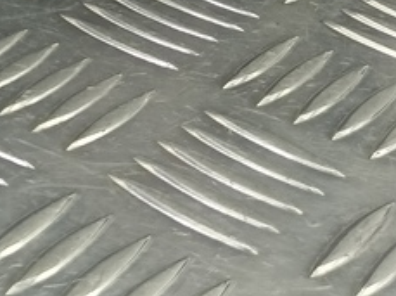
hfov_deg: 16.7
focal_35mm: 103
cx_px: -254
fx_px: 1176
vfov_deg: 12.9
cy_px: -248
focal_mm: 4.11
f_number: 1.6
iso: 125
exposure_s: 1/50
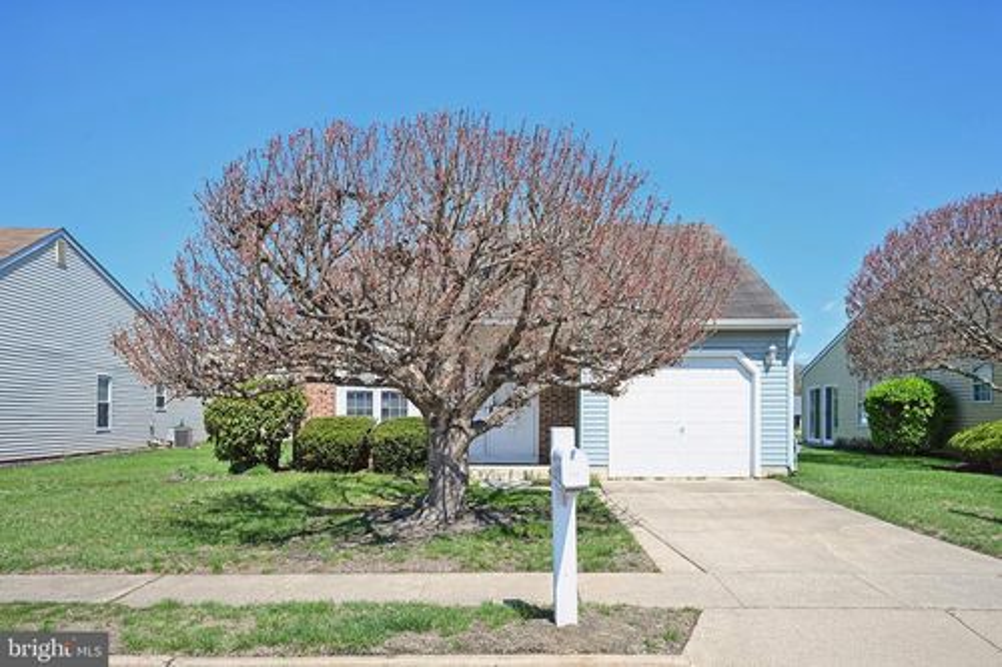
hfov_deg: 70.5
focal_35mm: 26
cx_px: 501
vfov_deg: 50.4
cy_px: 334
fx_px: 709
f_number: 8
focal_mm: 25.5
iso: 400
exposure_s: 1/500
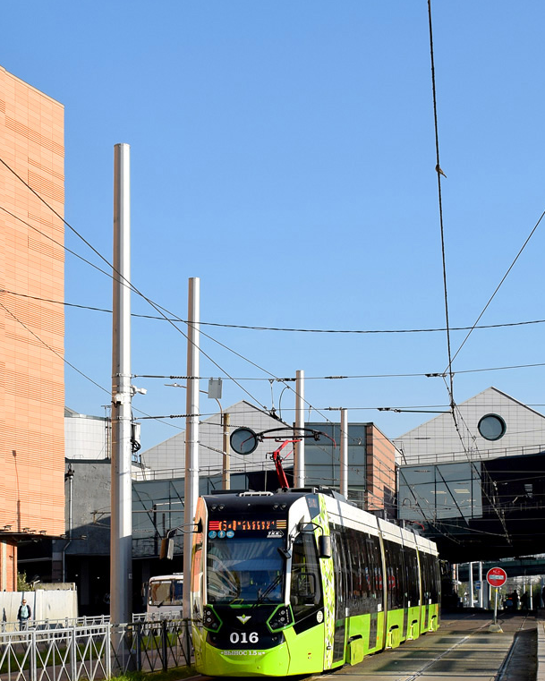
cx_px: 297
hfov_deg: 21.3
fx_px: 1451
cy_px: 440
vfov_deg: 26.3
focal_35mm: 72
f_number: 8
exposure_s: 1/500
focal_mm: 26
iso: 200
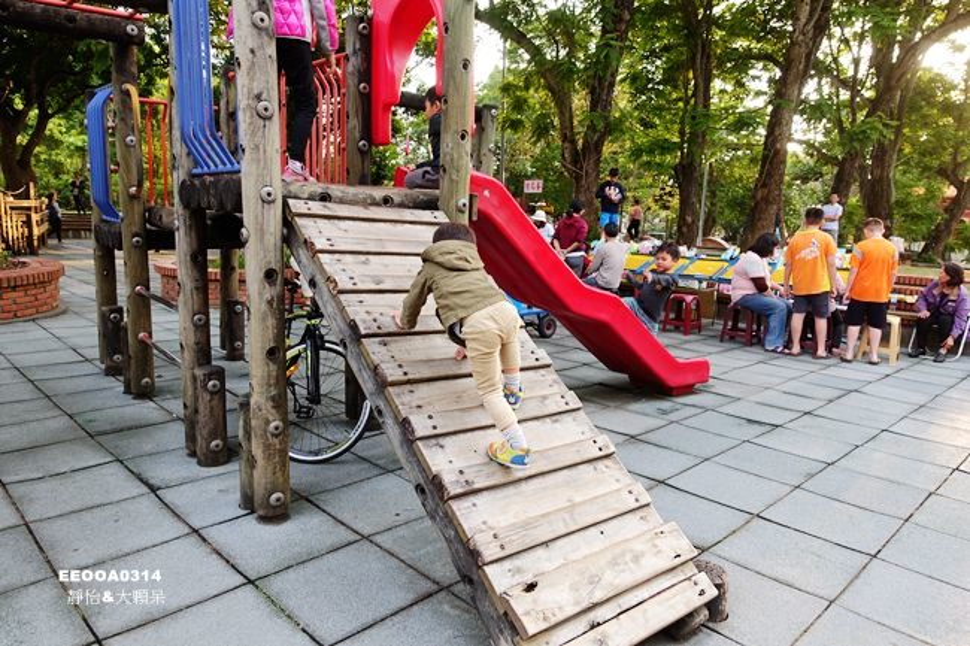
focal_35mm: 24
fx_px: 646
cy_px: 323
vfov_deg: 53.1
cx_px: 485
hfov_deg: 73.8
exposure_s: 1/60
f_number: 2.8
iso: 125
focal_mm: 8.8
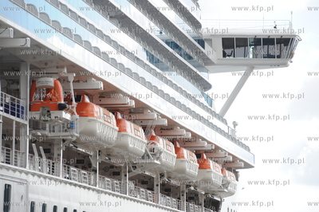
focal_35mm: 200
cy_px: 106
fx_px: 1771
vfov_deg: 6.9
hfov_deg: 10.3
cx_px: 160
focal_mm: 200
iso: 200
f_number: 5.6
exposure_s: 1/400
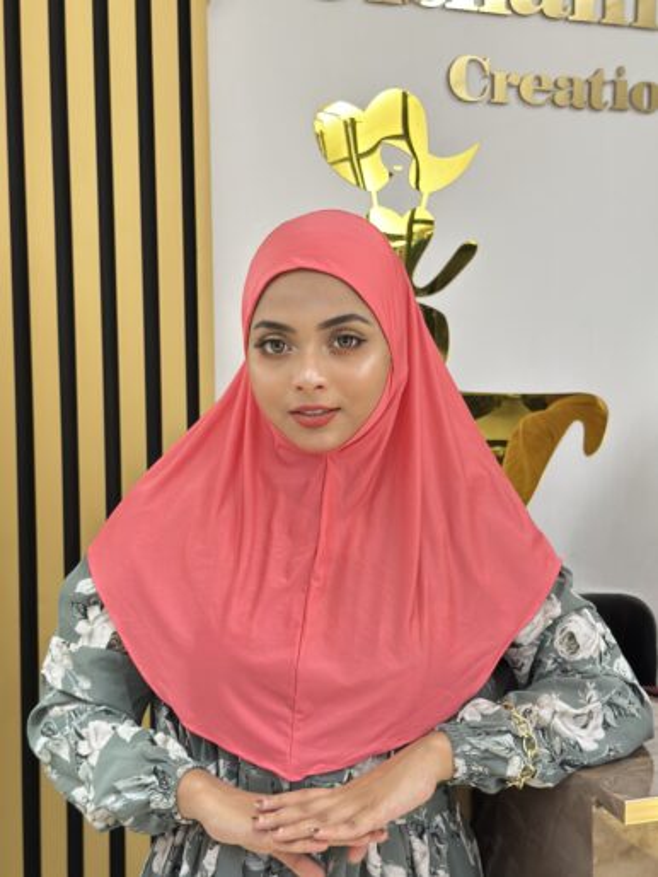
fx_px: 1216
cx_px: 329
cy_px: 438
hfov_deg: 30.3
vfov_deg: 39.6
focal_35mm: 48
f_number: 1.78
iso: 250
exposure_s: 1/60
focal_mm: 6.86
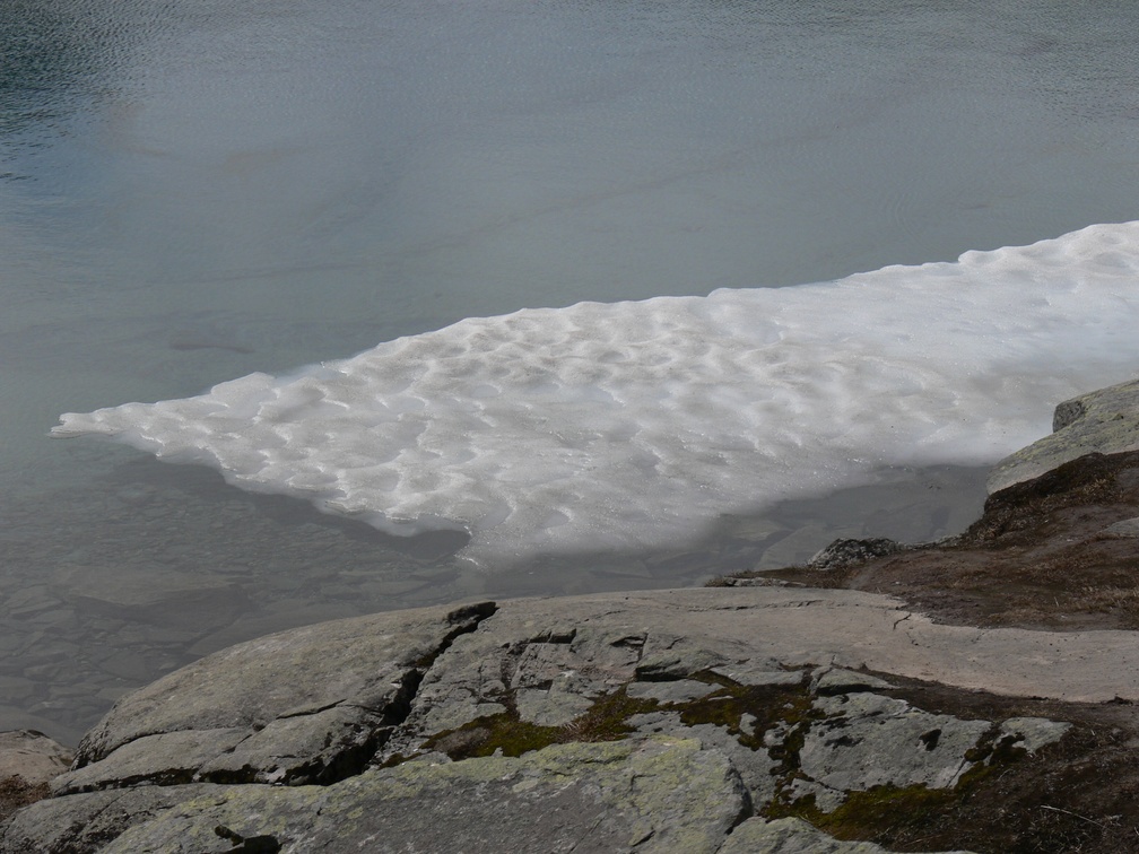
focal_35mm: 145
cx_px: 570
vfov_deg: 10.2
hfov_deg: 13.6
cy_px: 427
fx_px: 4771
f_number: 5.6
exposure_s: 1/320
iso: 80
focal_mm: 30.7
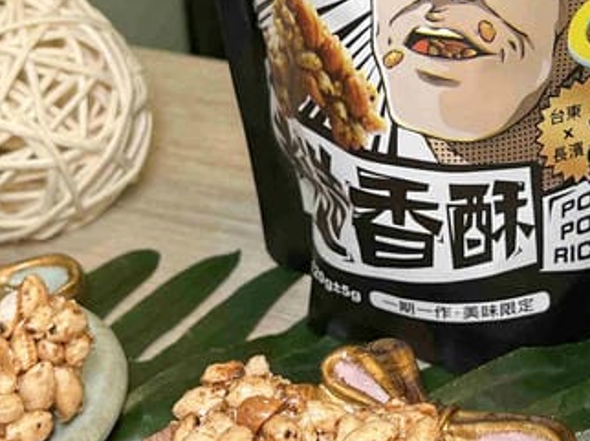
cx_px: 478
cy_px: 112
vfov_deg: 15.2
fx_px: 1652
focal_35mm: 97
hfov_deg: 20.0
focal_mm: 5.7
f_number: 1.5
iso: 100
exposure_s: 1/120
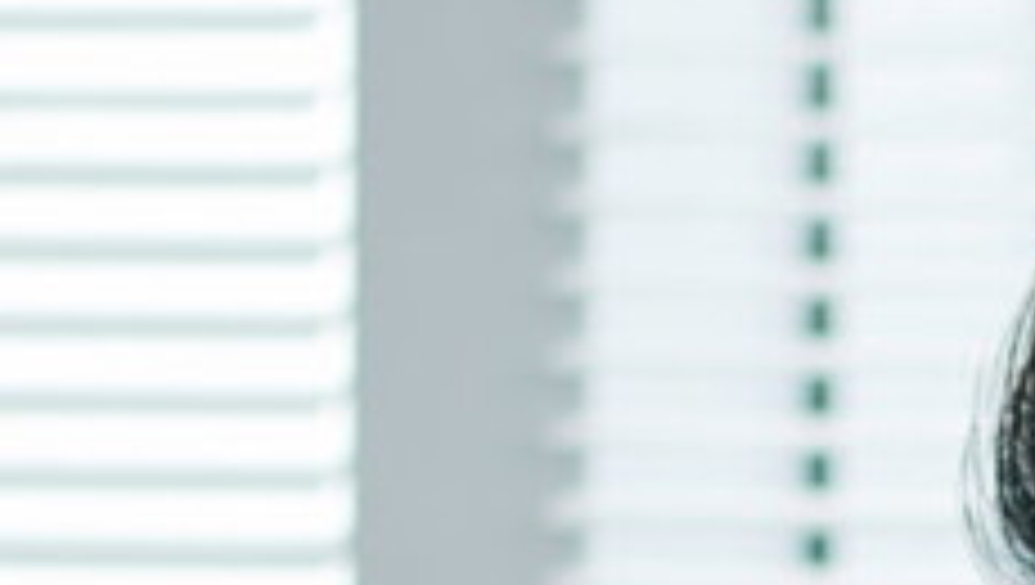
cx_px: 1318
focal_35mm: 619
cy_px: 2056
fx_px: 17008
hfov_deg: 3.5
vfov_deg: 1.9
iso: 140
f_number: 2.4
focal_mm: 85
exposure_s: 1/250
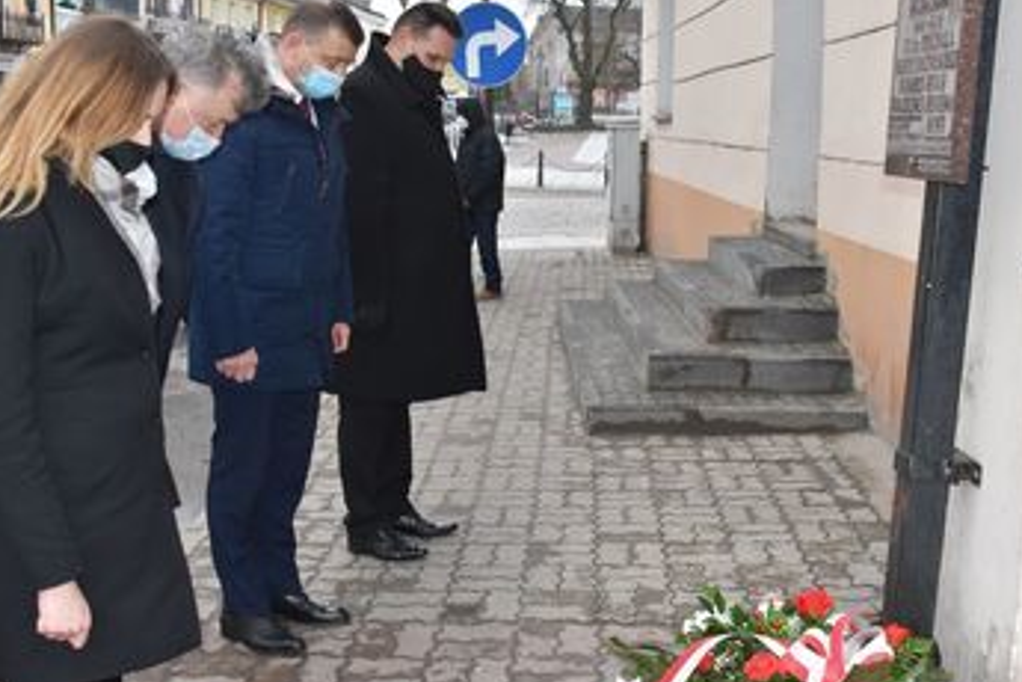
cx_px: 548
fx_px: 1295
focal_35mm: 46
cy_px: 335
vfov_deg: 29.5
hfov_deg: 43.1
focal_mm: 25
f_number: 5.6
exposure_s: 1/125
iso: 800
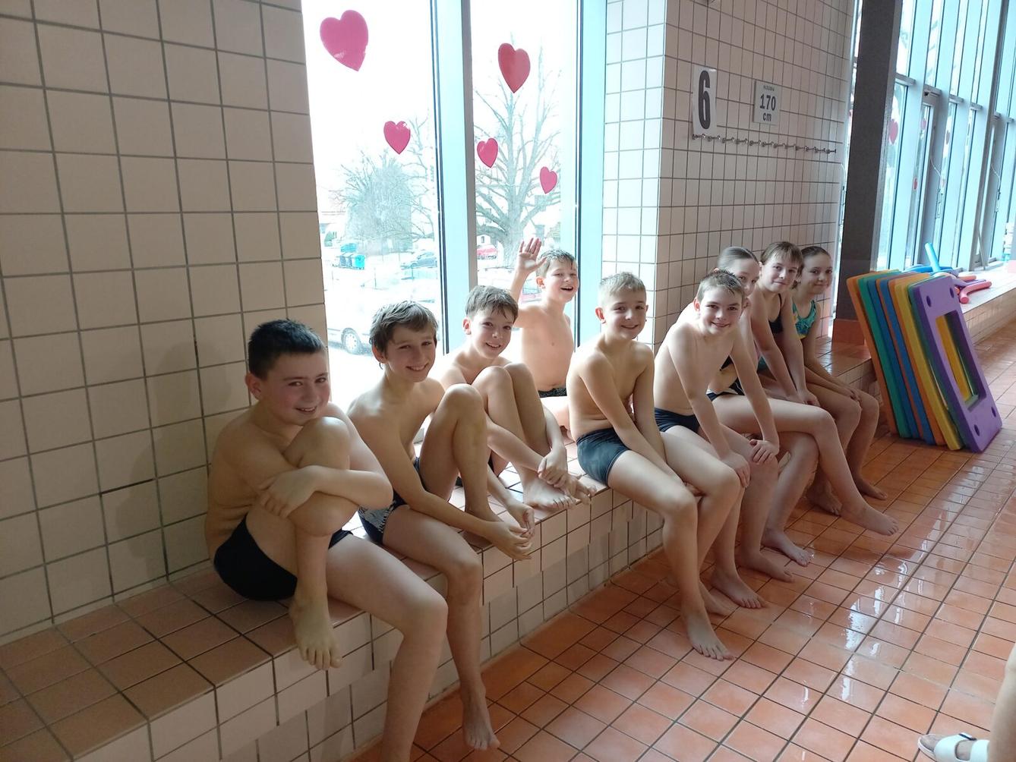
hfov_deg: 69.4
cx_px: 508
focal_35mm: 25
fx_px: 734
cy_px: 381
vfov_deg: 54.9
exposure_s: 1/50
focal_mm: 4.65
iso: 250
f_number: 1.8
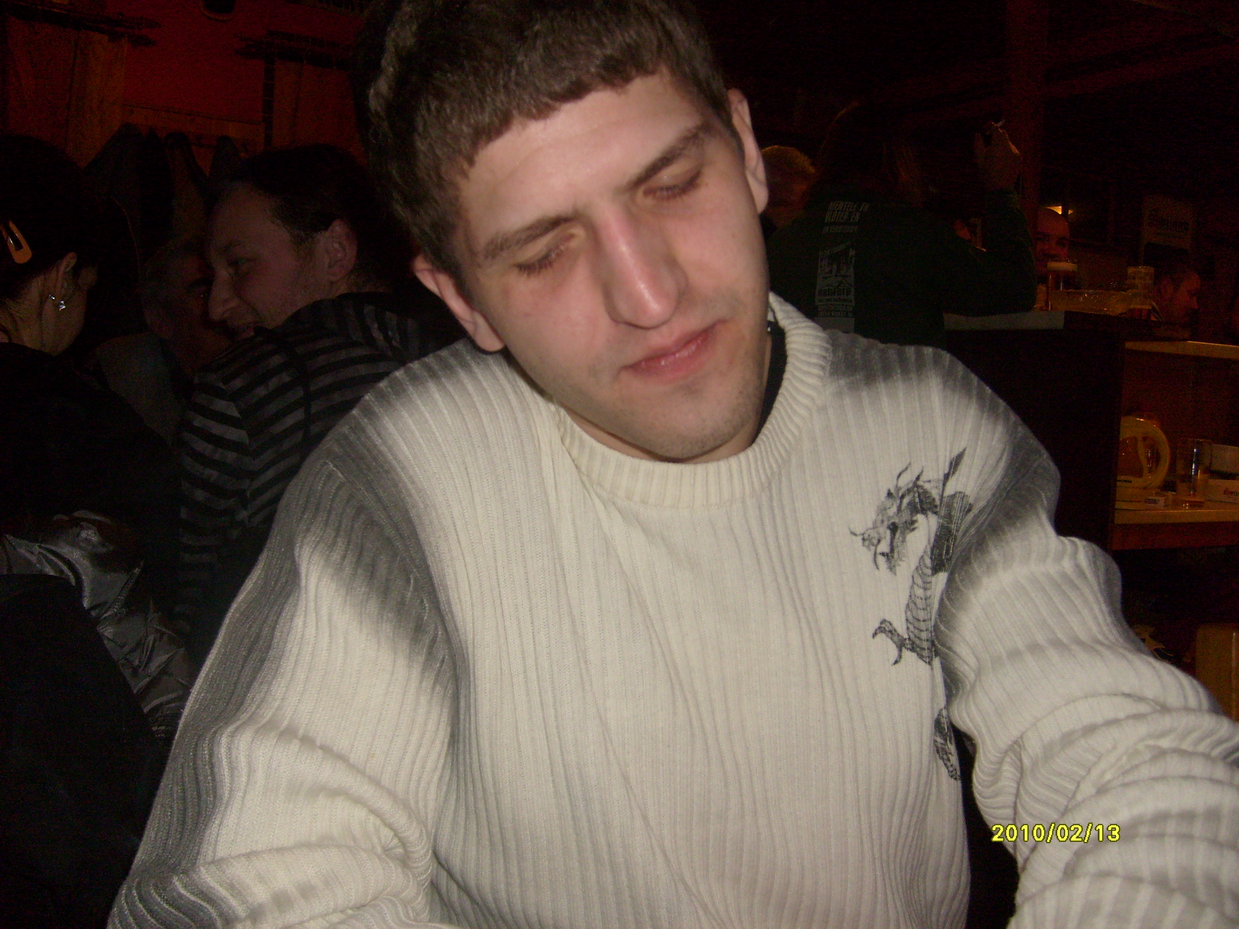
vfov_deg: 40.7
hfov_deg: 52.6
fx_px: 1253
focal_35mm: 35
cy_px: 464
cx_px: 620
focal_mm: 5.8
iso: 100
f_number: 2.8
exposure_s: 1/45
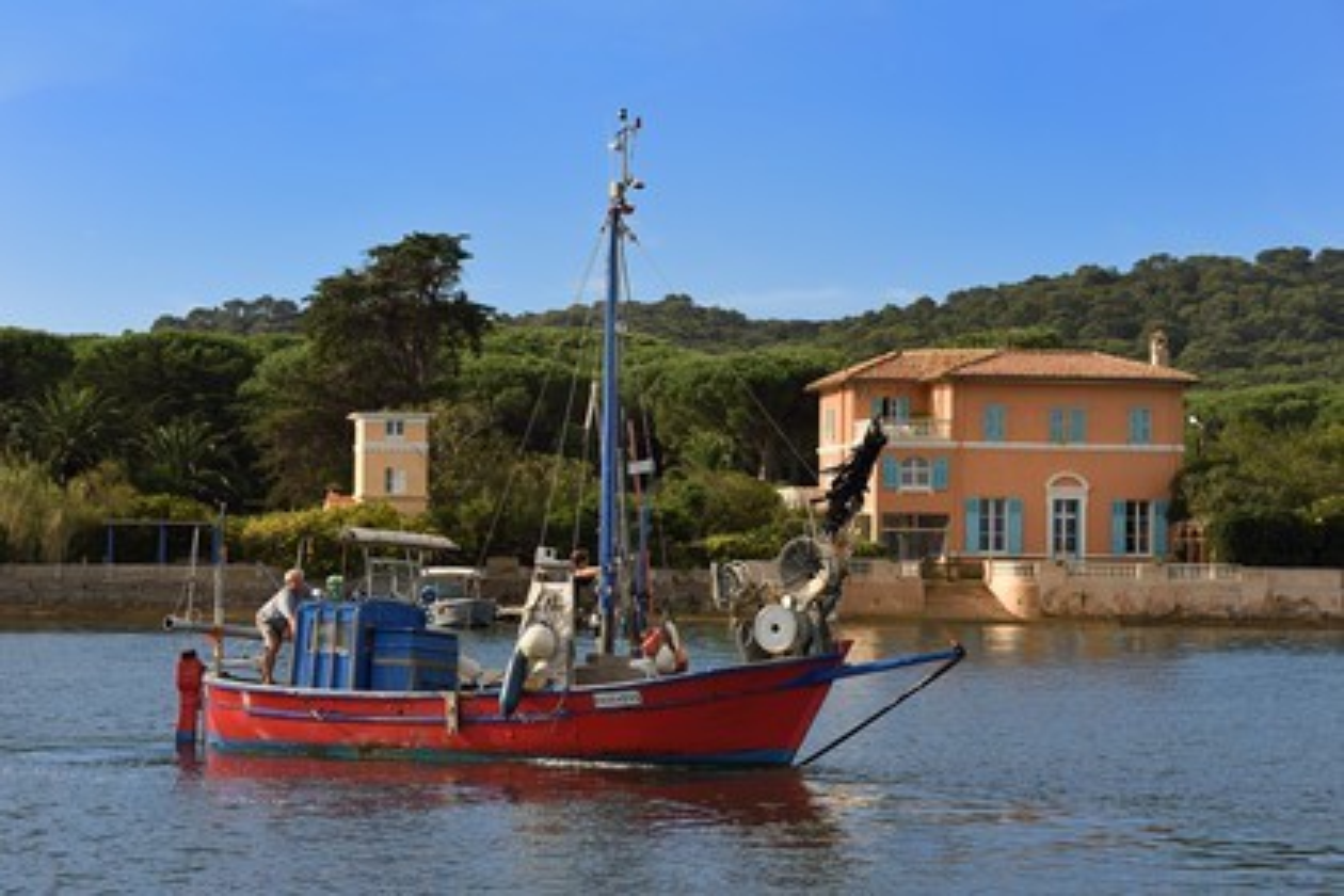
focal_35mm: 98
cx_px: 672
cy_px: 448
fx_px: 3658
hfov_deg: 20.8
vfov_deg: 14.0
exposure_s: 1/320
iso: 200
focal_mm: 98
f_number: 10
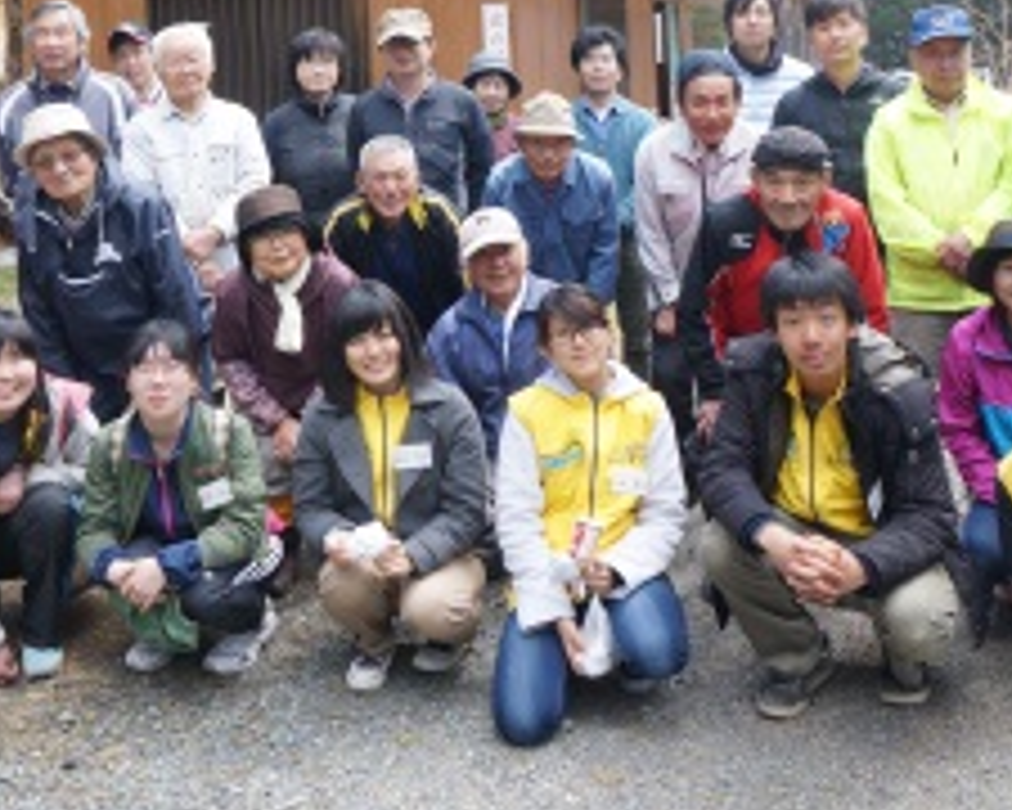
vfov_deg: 29.1
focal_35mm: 50
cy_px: 90
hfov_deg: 37.3
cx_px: 490
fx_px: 1498
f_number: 5.6
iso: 100
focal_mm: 16
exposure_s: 1/60
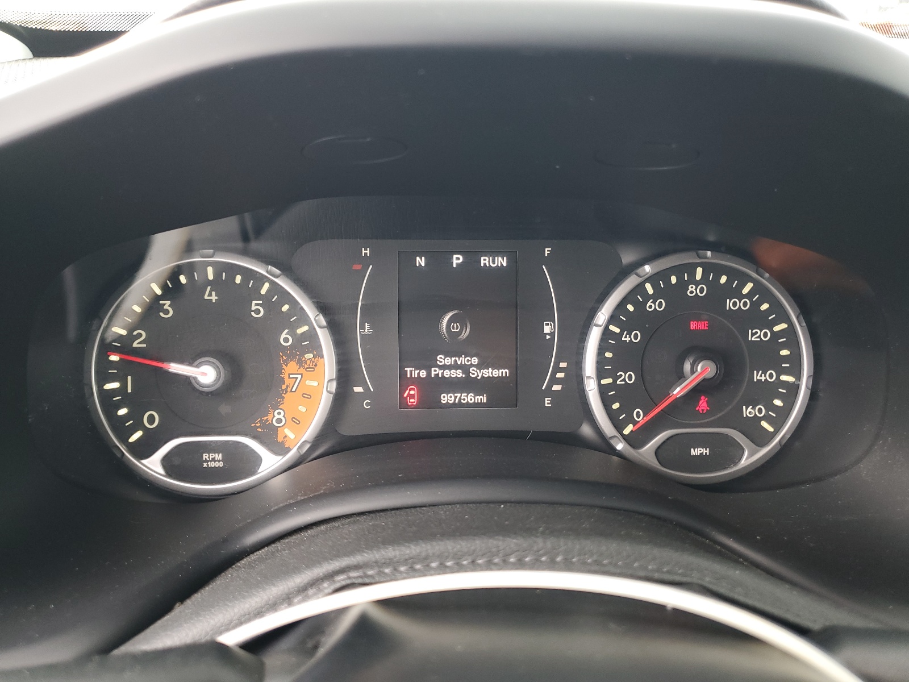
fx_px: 683
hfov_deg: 67.3
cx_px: 454
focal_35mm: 26
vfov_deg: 53.1
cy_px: 341
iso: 71
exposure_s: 1/60.2
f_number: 1.5
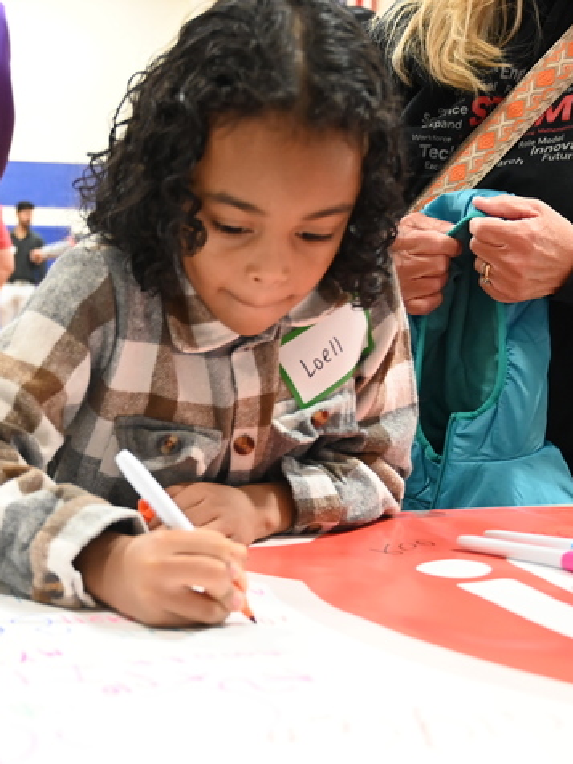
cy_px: 482
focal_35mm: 61
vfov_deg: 31.5
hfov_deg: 23.8
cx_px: 154
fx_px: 1347
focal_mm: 29.5
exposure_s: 1/60
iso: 4000
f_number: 4
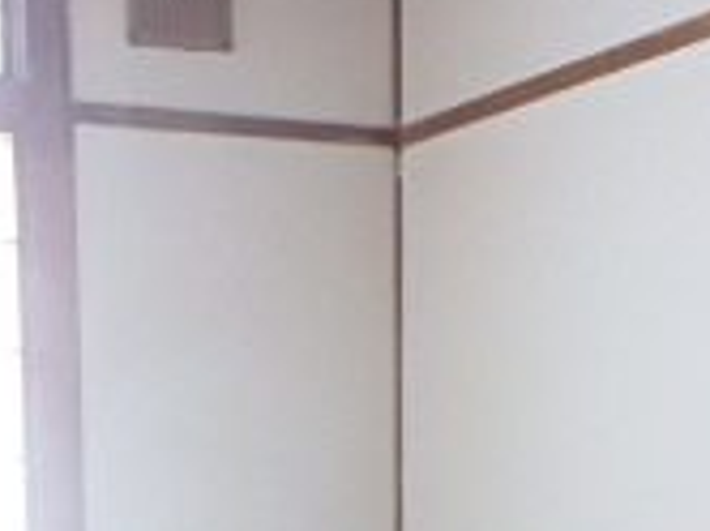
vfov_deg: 16.6
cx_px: 115
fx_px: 1659
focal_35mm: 81
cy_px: 792
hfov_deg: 23.7
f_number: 3.5
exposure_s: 1/30
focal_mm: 3.7
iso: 500
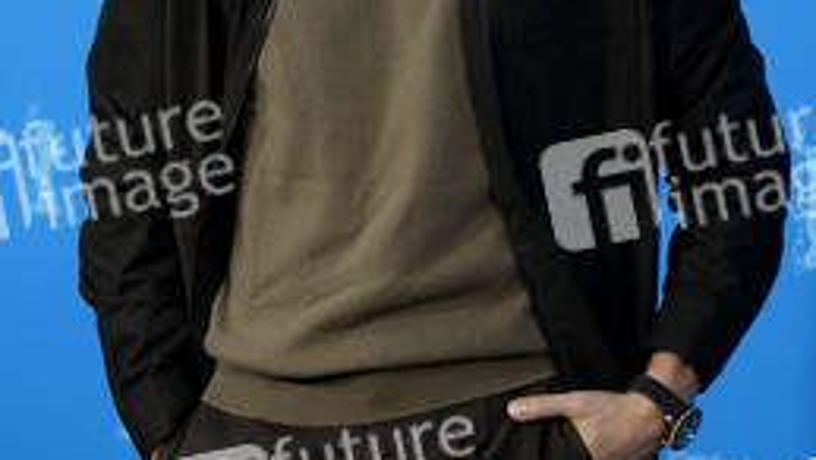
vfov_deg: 7.0
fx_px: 3745
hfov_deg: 12.4
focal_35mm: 173
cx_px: 416
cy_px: 19
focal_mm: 107
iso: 2000
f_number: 5.6
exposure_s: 1/125
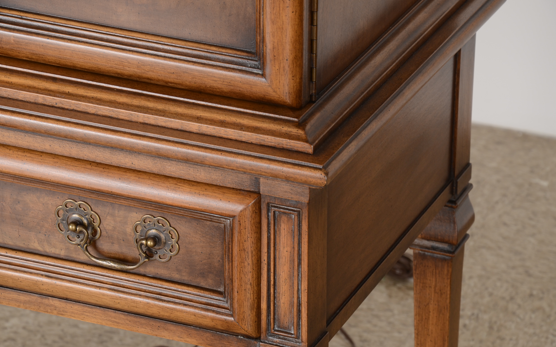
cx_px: 278
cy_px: 183
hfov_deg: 13.0
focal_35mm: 161
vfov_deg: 8.2
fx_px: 2432
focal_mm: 105
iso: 200
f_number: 10
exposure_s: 1/80
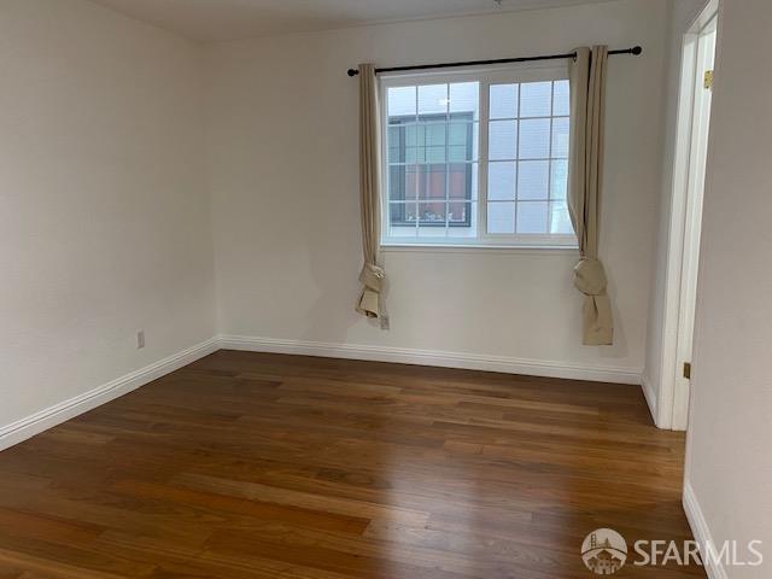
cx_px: 386
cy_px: 290
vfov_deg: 53.1
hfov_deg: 67.3
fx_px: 580
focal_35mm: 26
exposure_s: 1/60
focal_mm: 4.25
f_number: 1.8
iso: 200
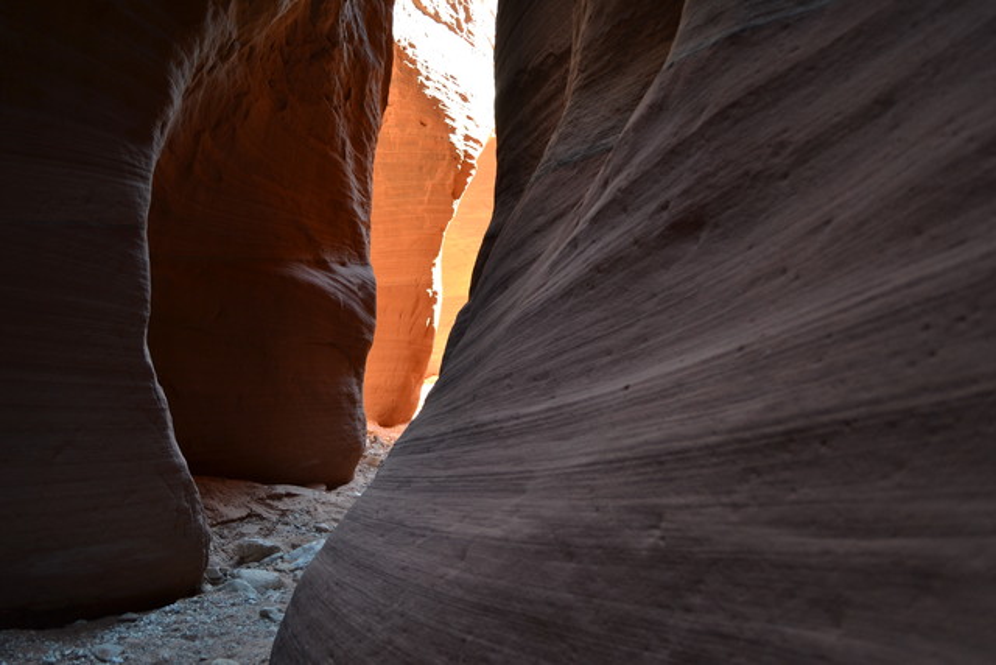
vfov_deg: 40.0
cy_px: 332
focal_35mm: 33
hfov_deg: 57.2
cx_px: 498
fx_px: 913
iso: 100
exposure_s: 1/15
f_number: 4
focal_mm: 22
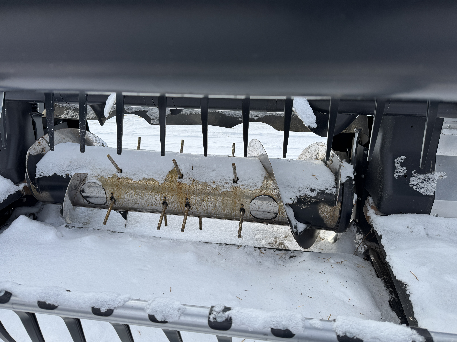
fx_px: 317
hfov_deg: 71.6
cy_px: 171
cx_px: 228
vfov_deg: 56.8
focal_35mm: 24
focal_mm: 6.76
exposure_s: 1/1366
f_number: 1.78
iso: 80
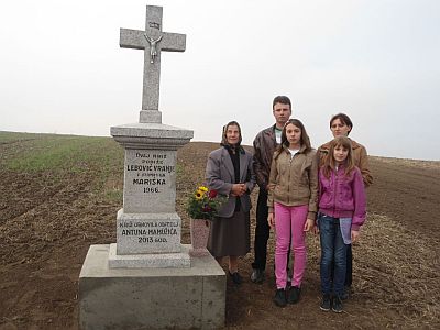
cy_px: 165
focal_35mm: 31
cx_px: 220
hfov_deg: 58.4
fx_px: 394
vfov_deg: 45.4
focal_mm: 5.6
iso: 80
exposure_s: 1/500
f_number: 3
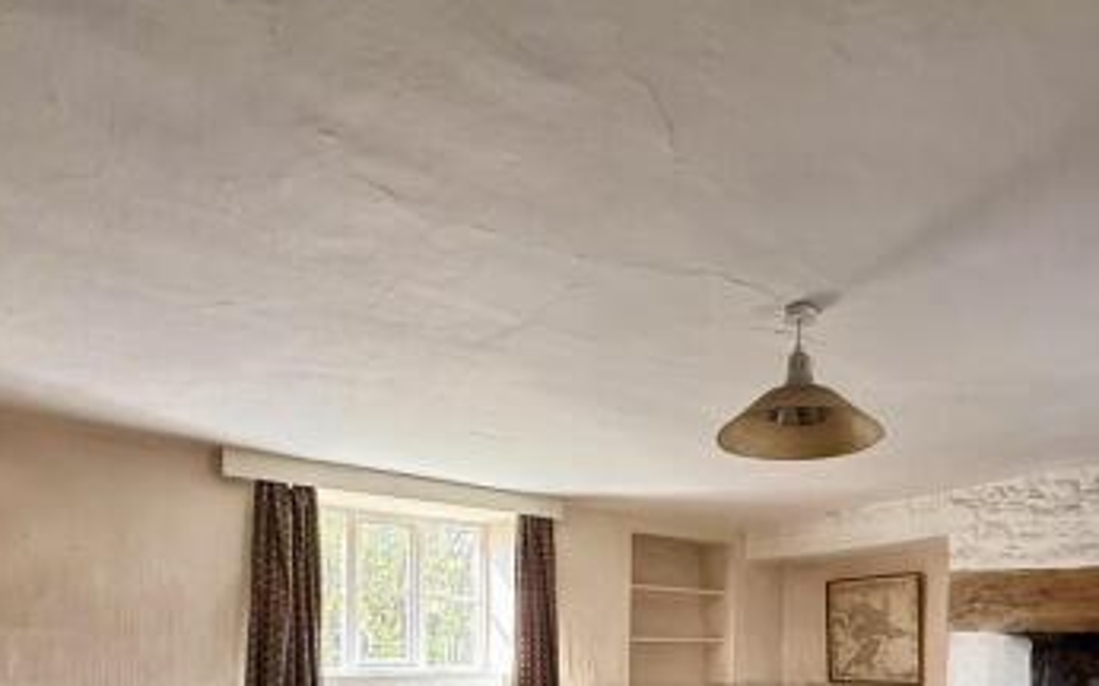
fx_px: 749
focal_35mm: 25
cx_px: 761
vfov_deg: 44.0
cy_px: 643
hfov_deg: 69.8
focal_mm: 2.22
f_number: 2.2
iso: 160
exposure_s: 1/99
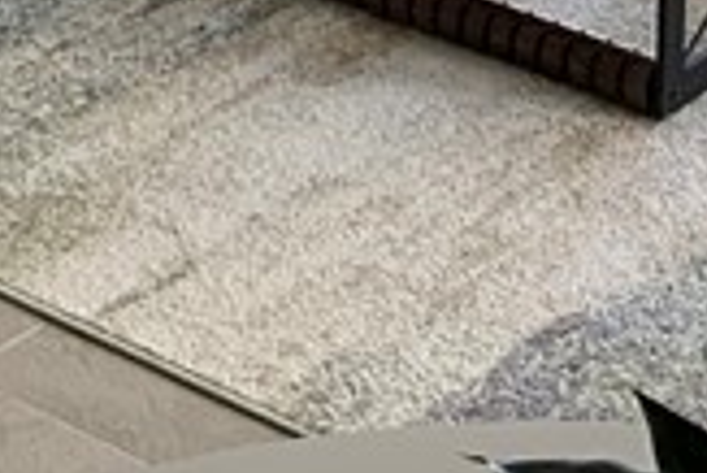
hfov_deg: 10.8
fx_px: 3715
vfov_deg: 6.6
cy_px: -968
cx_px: 65
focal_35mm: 189
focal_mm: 3
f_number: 1.8
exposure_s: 1/120
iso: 16
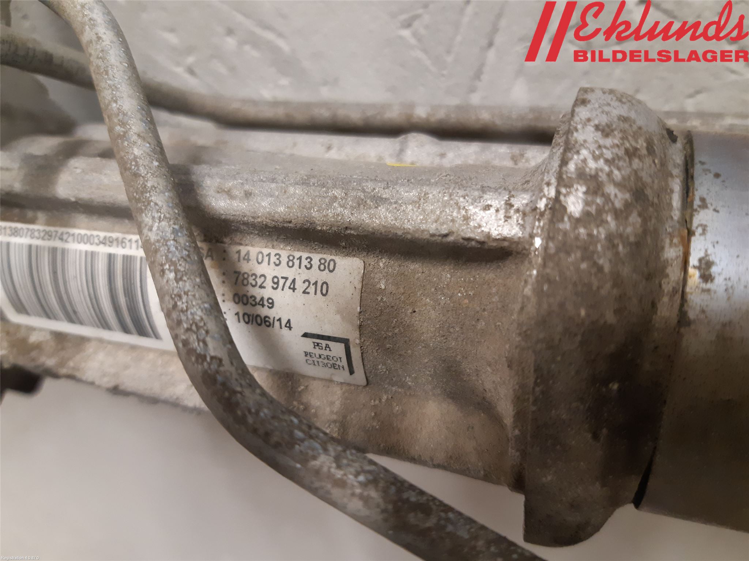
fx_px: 563
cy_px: 280
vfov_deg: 53.1
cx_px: 374
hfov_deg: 67.3
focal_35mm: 26
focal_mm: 3.93
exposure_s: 1/33
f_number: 1.7
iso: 250
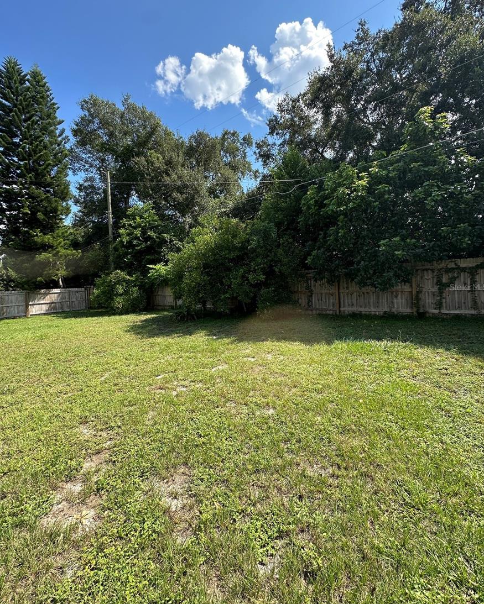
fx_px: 268
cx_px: 240
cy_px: 287
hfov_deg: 84.1
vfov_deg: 96.7
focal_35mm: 15
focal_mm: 2.22
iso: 40
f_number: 2.2
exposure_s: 1/707
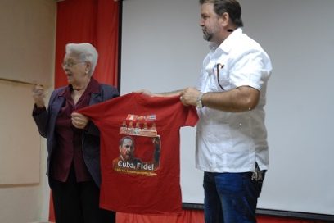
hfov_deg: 37.9
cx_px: 167
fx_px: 487
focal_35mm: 52
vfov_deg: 25.8
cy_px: 112
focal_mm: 35
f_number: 5
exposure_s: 1/60
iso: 800
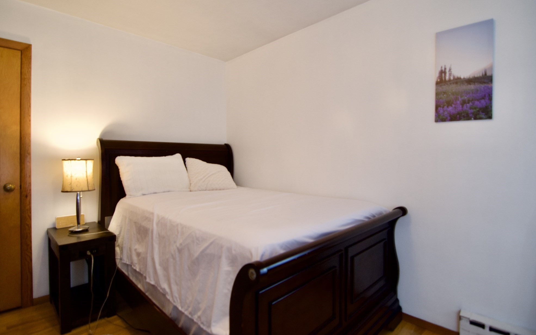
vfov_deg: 66.4
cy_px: 160
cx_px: 261
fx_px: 256
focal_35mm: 18
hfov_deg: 92.6
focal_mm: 11
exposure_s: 1/60
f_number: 3.2
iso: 800
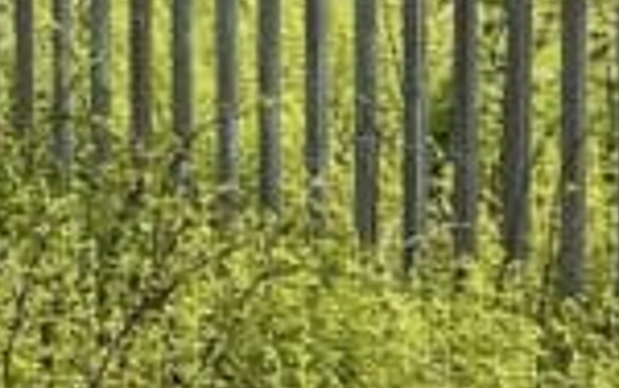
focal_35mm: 188
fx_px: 3174
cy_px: -363
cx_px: -454
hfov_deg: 10.5
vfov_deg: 6.8
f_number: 1.5
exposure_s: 1/6211
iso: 50
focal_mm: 5.7
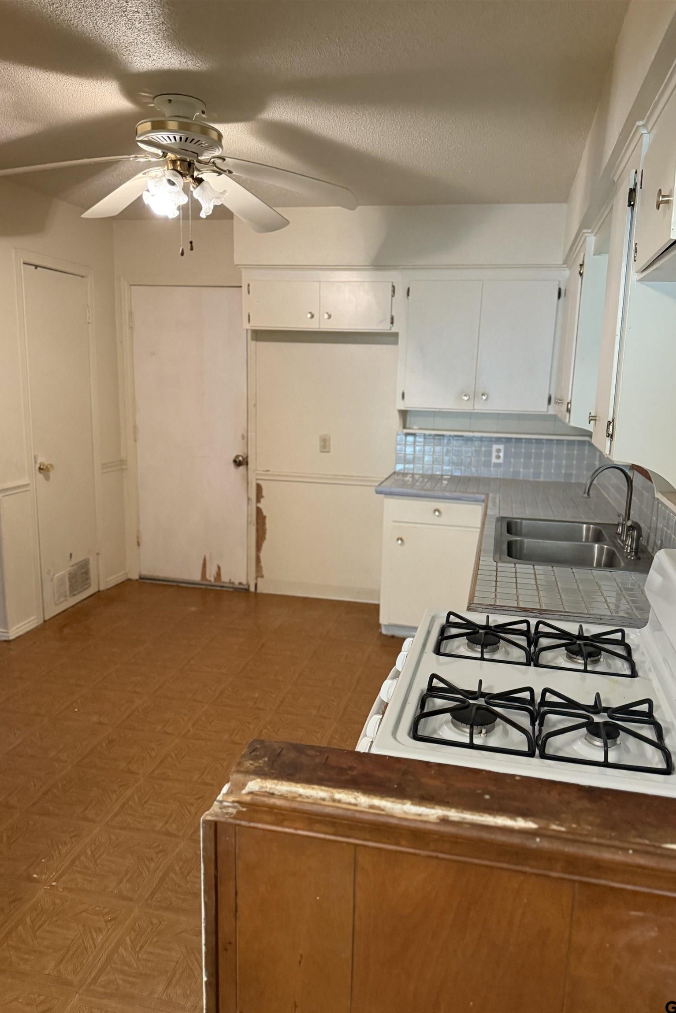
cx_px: 355
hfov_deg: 51.3
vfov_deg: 71.5
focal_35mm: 25
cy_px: 507
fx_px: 704
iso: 640
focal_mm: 6.76
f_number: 1.78
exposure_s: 1/60
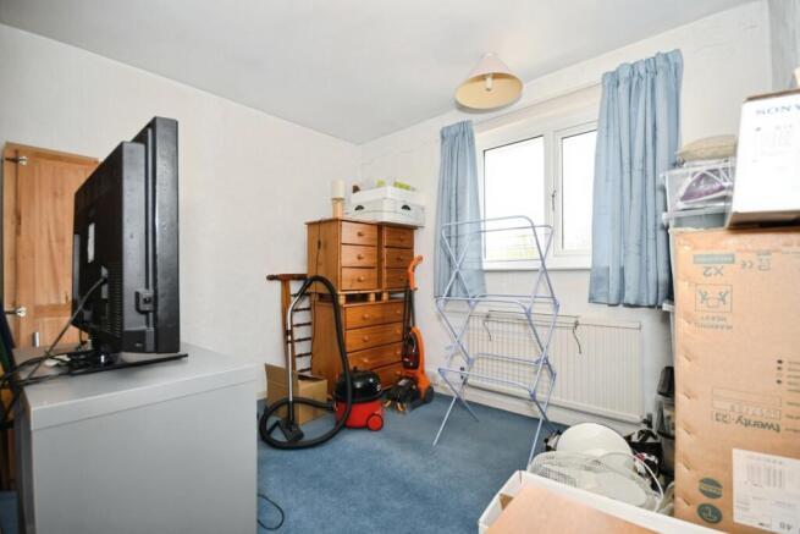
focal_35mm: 15
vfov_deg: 77.4
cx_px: 400
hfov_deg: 100.4
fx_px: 333
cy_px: 267
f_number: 8
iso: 400
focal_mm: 10
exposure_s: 1/60
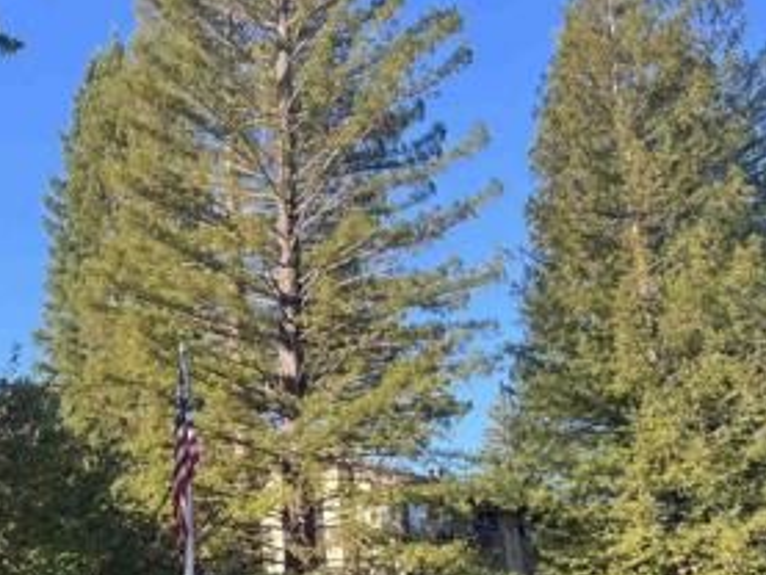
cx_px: 149
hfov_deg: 31.3
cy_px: 329
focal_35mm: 60
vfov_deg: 24.4
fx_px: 1328
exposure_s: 1/787
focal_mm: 5.1
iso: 50
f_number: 1.6
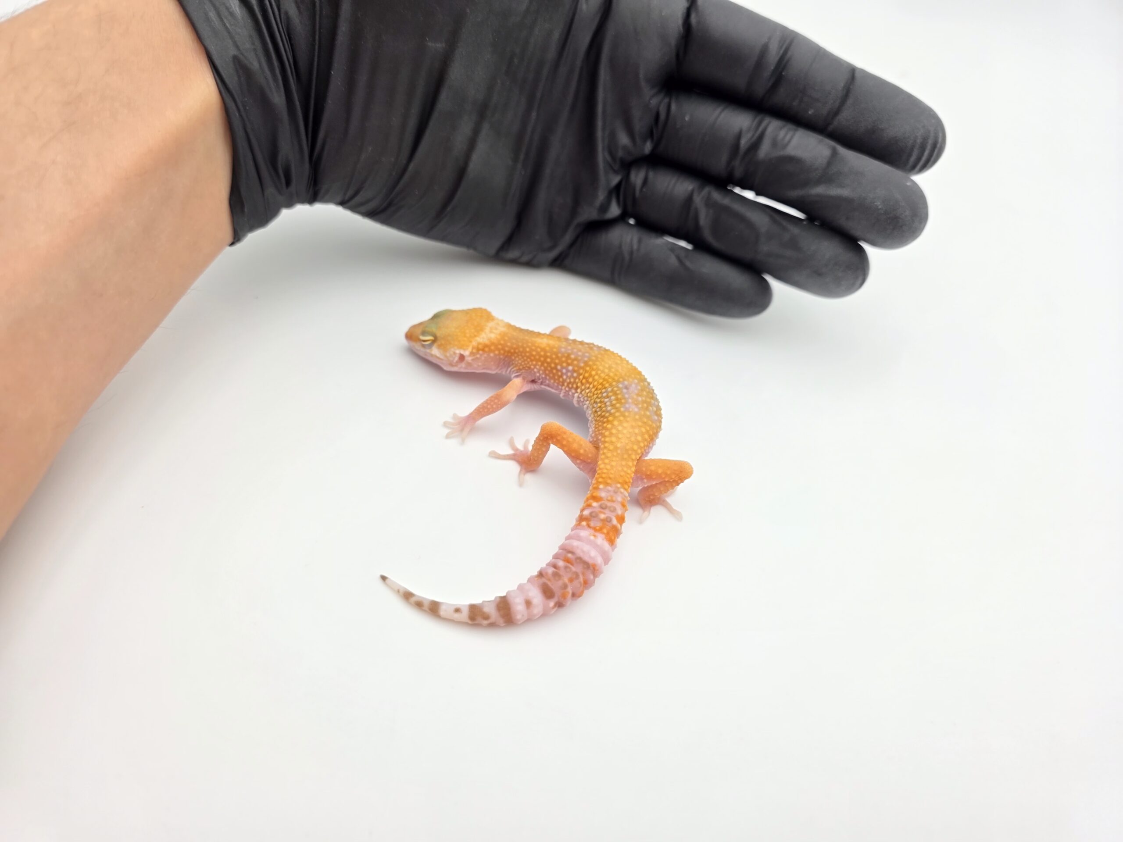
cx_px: 562
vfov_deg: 58.9
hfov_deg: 73.9
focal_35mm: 23
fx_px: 746
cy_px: 421
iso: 25
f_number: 1.7
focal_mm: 6.3
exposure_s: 1/359
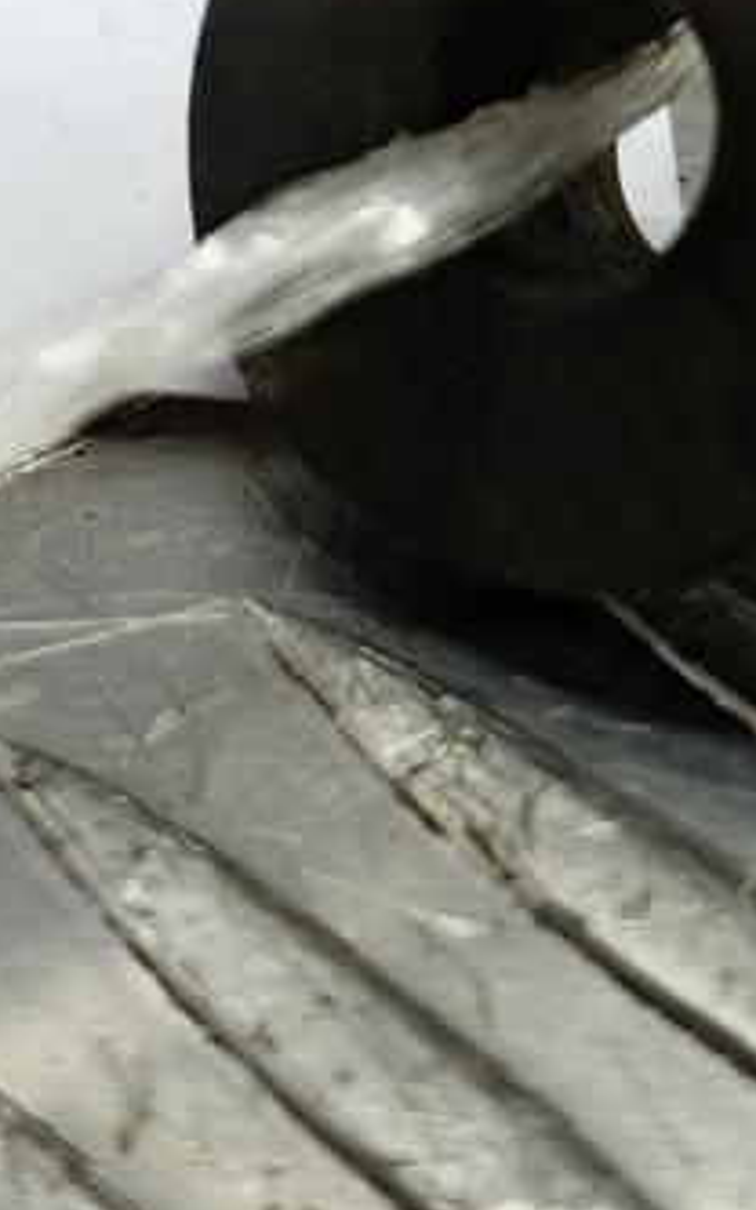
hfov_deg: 14.8
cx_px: 505
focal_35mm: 88
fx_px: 2902
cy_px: 36
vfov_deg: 22.7
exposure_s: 1/33.3
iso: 184
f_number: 1.6
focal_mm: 4.11
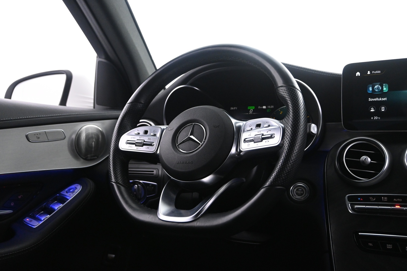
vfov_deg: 41.7
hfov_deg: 59.5
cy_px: 136
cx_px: 204
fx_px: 356
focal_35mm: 32
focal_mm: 21
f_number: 4
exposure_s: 1/30
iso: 2500
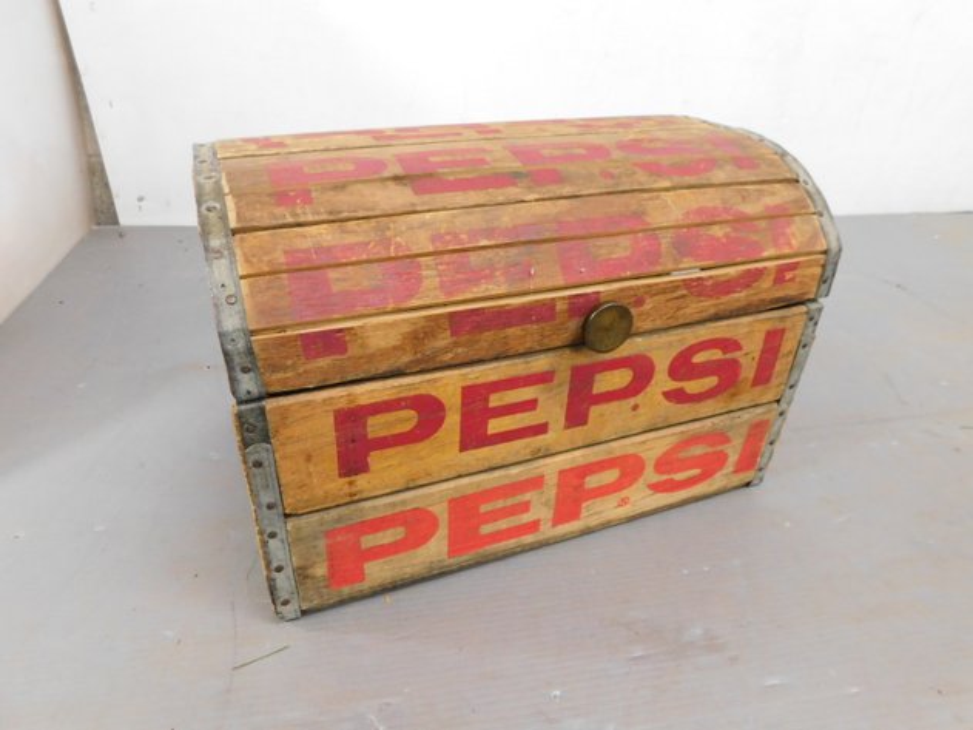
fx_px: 646
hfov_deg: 73.9
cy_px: 365
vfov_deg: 58.9
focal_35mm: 23
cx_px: 486
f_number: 3
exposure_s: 1/15
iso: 400
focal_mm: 4
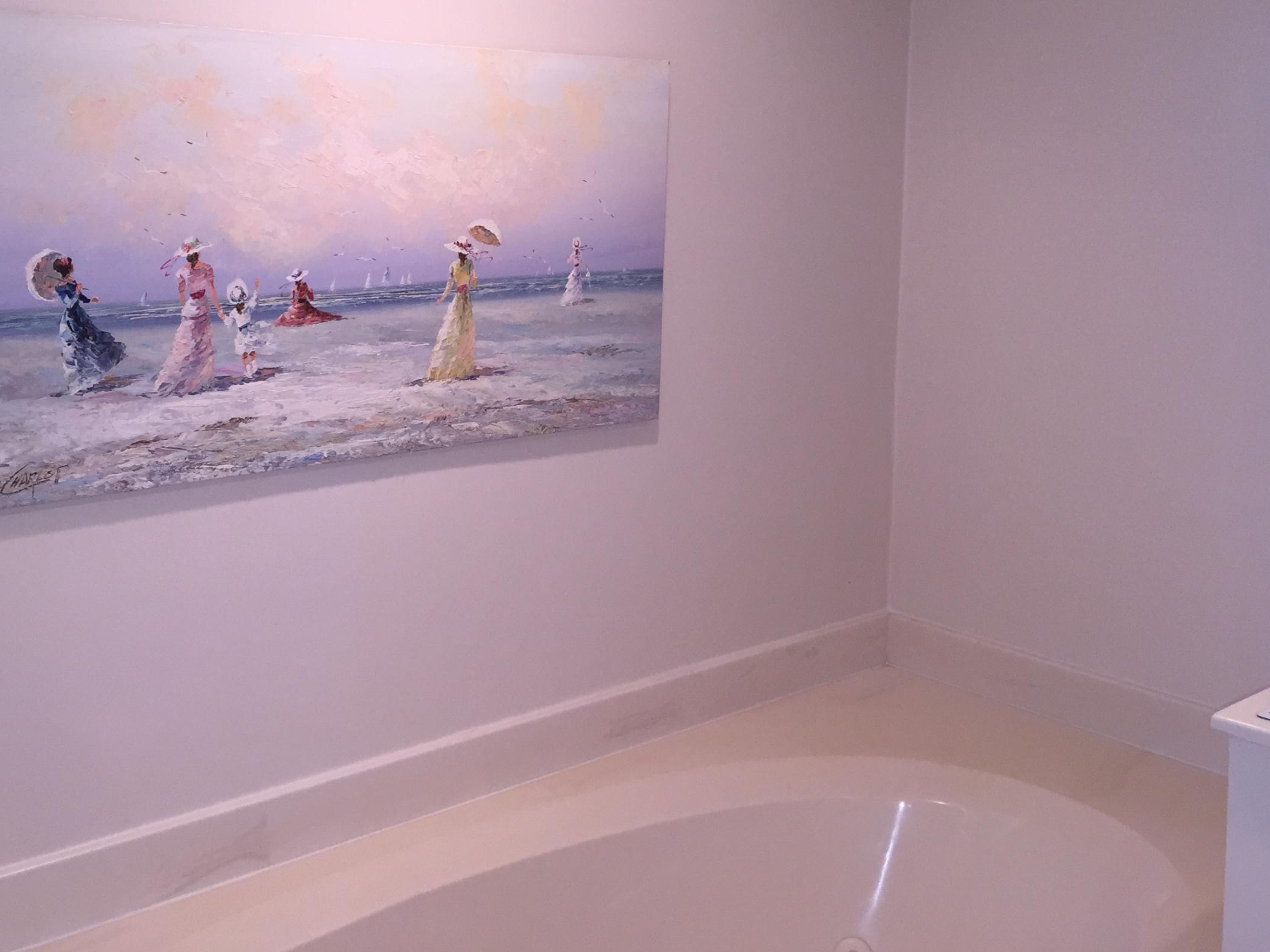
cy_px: 290
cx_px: 641
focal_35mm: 41
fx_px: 1504
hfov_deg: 45.8
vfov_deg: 34.7
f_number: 2.2
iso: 64
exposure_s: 1/30
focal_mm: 4.15
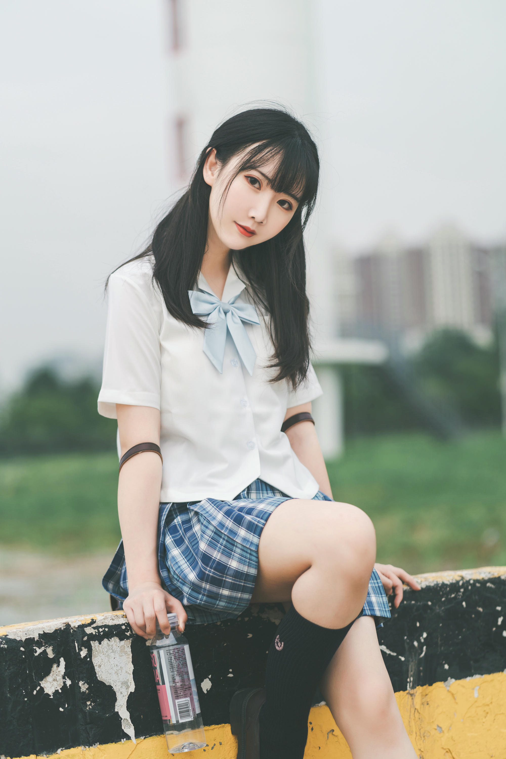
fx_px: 1792
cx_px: 253
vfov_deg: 23.9
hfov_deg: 16.1
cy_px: 380
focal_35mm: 85
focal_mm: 85
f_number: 2.5
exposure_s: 1/640
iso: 125
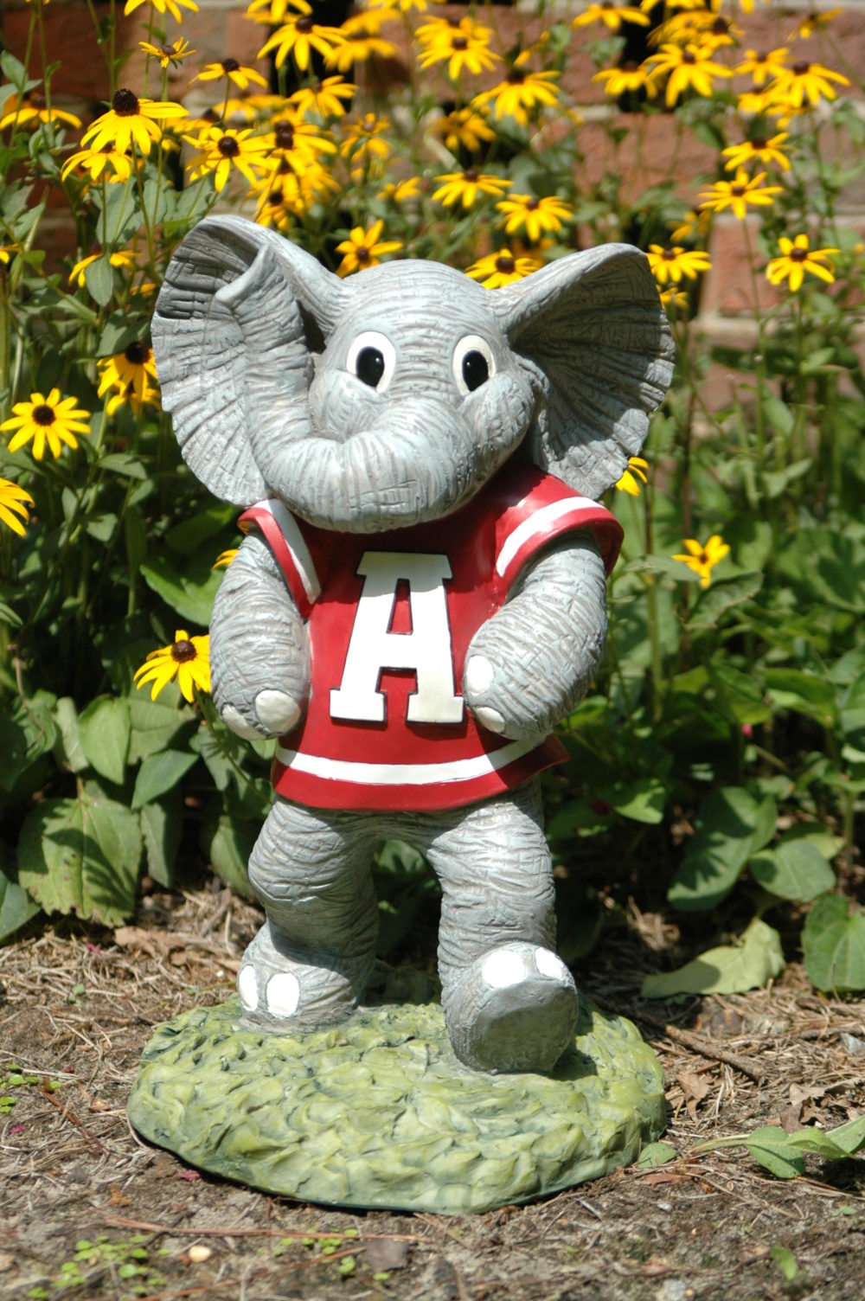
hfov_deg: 14.7
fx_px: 3358
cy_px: 650
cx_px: 432
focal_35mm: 93
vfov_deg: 21.9
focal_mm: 62
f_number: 2.8
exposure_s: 1/4000
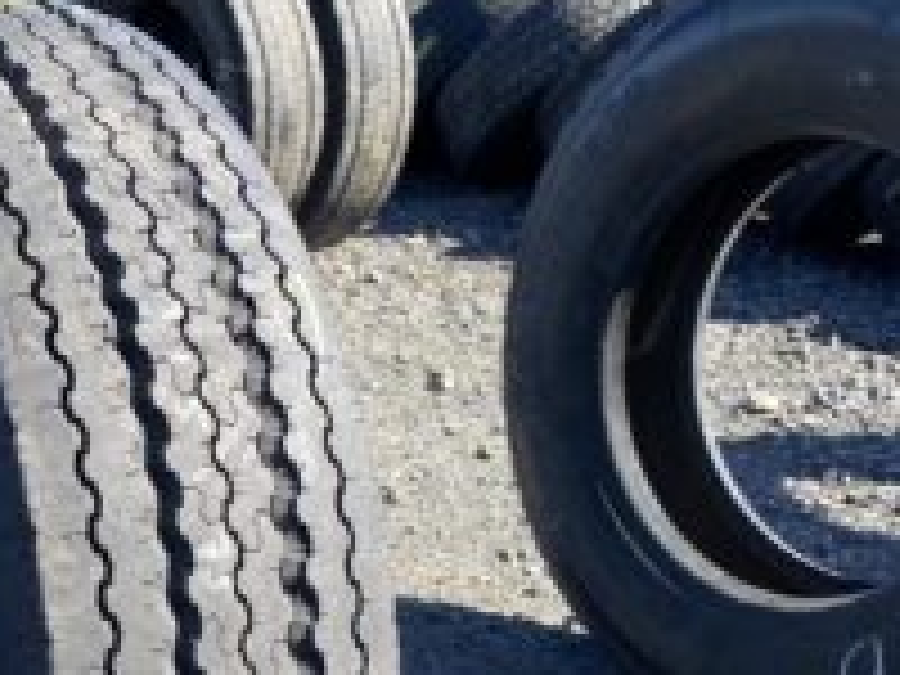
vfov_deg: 25.2
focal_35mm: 56
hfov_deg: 32.6
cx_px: 86
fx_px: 1456
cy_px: 619
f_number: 1.8
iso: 32
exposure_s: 1/799
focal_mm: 4.25
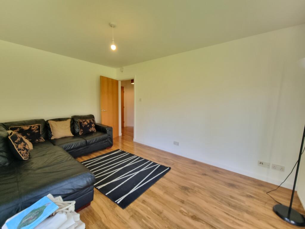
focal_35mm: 13
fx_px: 115
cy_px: 114
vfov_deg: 89.9
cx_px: 152
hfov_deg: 106.2
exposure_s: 1/50
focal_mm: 2.2
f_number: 2.2
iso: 320
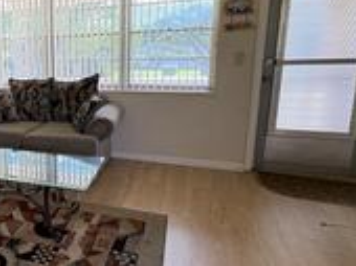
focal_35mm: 33
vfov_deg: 42.8
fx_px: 339
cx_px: 25
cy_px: 119
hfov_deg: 48.6
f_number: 2.2
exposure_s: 1/122
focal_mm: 2.22
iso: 64
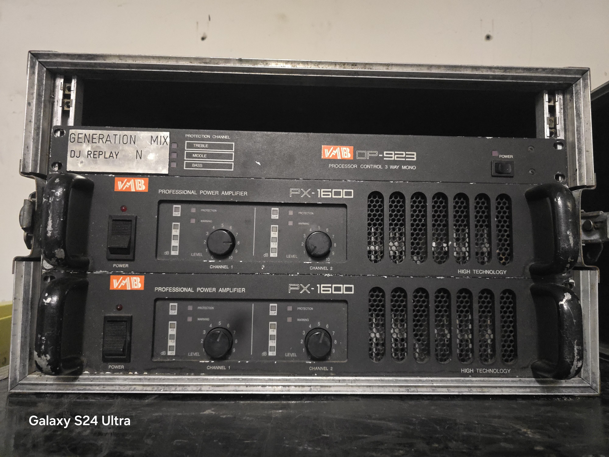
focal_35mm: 23
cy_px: 228
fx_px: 405
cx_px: 304
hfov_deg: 73.9
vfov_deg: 58.9
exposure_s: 1/25
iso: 1250
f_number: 1.7
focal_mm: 6.3
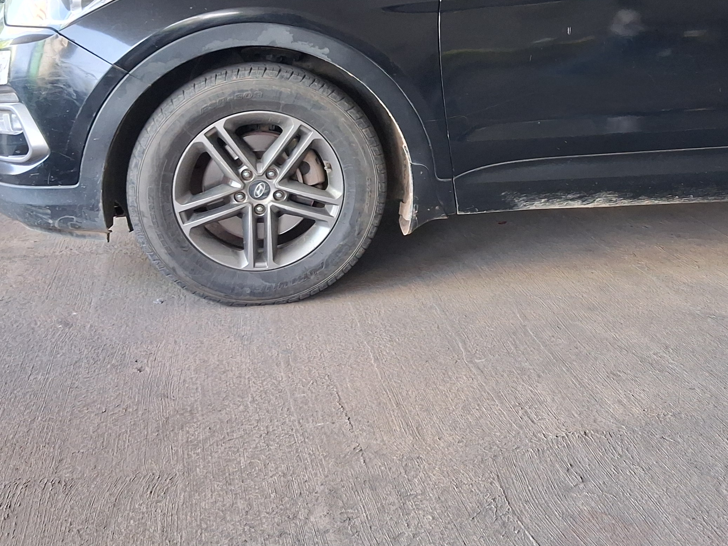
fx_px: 1115
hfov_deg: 34.9
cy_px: 95
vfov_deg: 26.9
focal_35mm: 53
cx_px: 597
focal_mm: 4
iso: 320
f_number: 1.8
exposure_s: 1/100
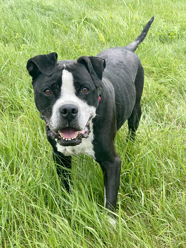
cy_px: 124
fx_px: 459
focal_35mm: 64
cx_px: 93
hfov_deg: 22.9
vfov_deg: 30.3
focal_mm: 7.5
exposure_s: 1/355
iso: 20
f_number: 2.2
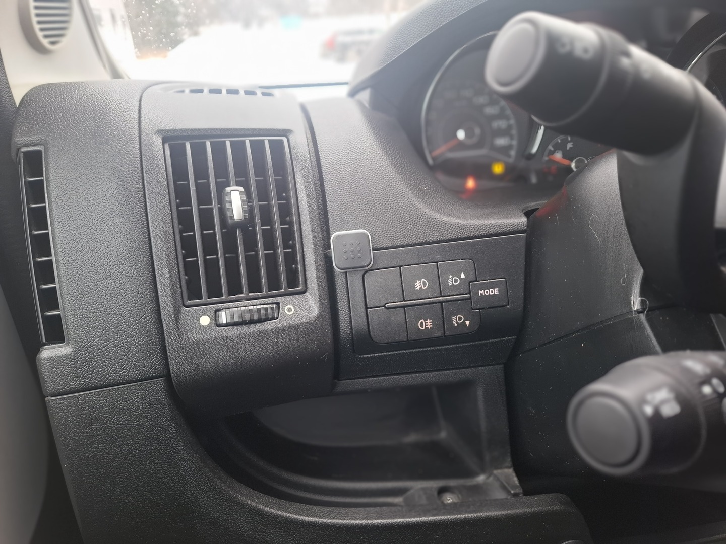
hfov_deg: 73.9
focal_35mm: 23
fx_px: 482
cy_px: 272
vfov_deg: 58.9
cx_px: 363
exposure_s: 1/50
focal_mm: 5.54
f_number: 1.8
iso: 200
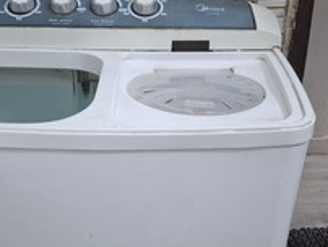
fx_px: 493
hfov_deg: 36.7
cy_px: 184
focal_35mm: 52
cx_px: 140
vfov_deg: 27.7
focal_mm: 5.54
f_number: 1.8
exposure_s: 1/50
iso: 200
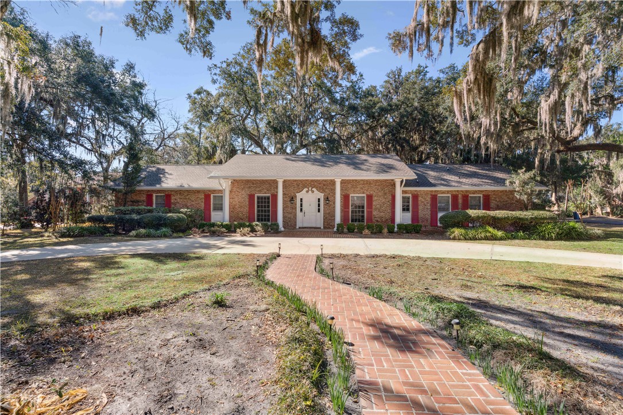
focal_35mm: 17
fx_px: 294
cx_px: 312
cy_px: 208
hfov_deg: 93.3
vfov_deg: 70.4
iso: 250
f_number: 8
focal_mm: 17
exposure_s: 1/160
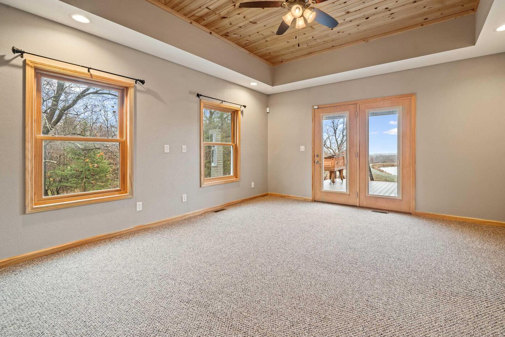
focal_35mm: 15
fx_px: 210
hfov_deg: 99.9
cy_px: 156
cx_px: 282
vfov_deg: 77.2
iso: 400
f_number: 8
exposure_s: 1/1.25
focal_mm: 13
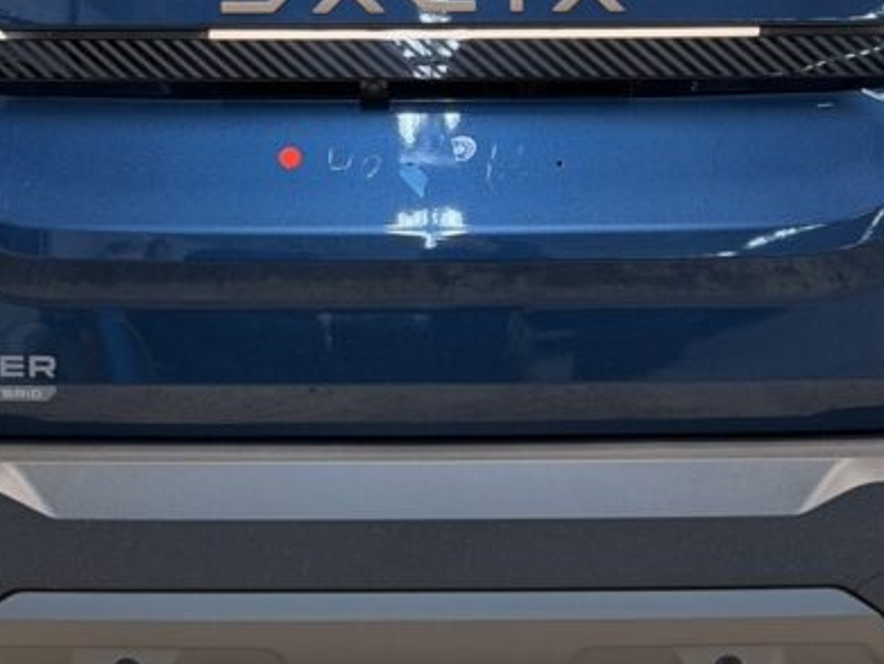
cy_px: 195
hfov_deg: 15.6
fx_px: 3220
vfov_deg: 11.8
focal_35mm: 126
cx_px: 437
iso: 80
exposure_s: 1/50
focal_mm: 6.76
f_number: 1.78
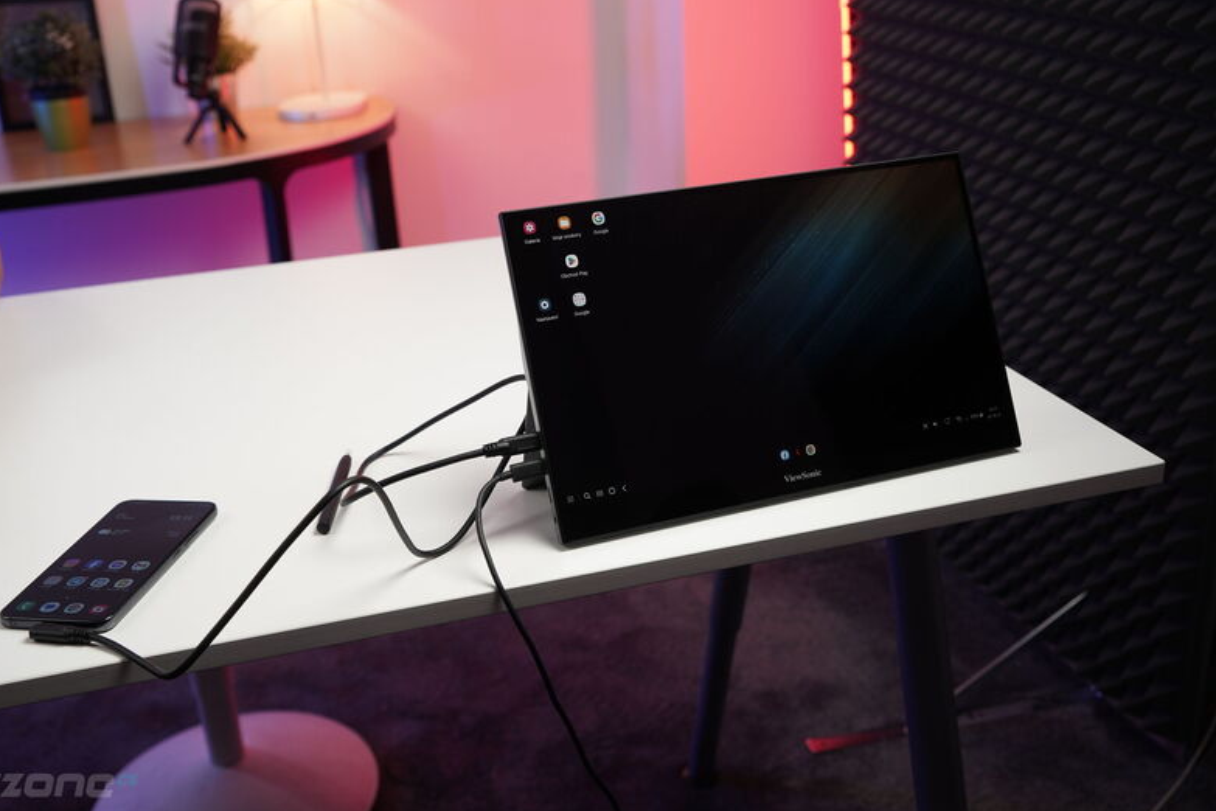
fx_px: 1250
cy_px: 387
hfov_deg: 51.9
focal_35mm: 37
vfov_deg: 35.9
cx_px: 607
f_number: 5
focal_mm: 35
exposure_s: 1/125
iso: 640
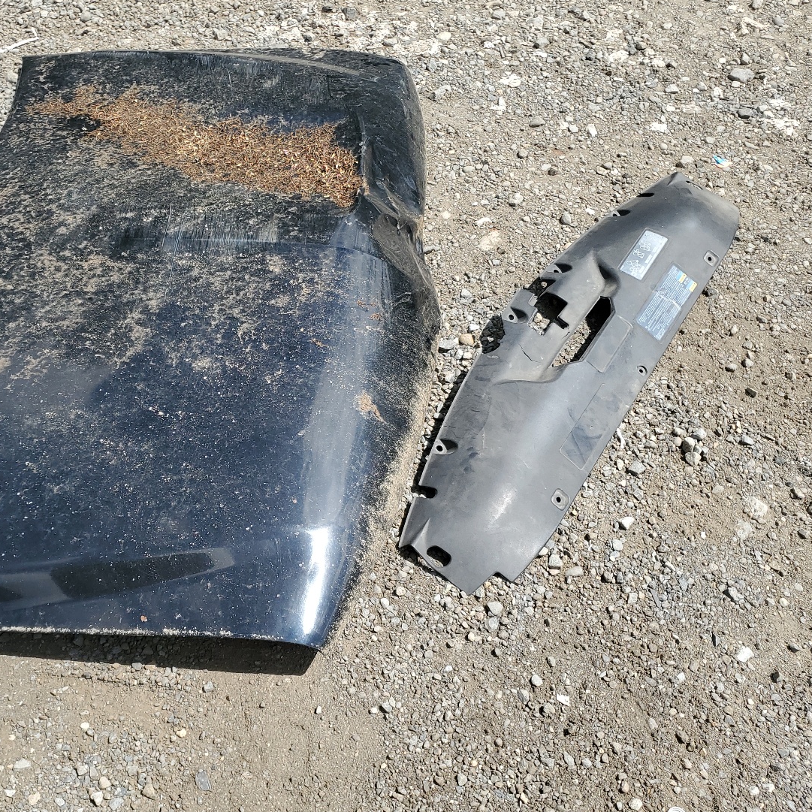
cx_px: 267
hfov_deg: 47.6
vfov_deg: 48.4
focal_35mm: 34
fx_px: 902
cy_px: 431
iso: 50
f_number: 1.5
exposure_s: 1/2000
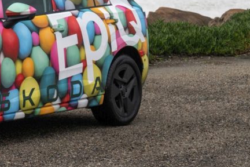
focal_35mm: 227
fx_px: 1576
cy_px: -43
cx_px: -138
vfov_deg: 6.0
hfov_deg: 8.8
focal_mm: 70
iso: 200
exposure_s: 1/125
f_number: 7.1
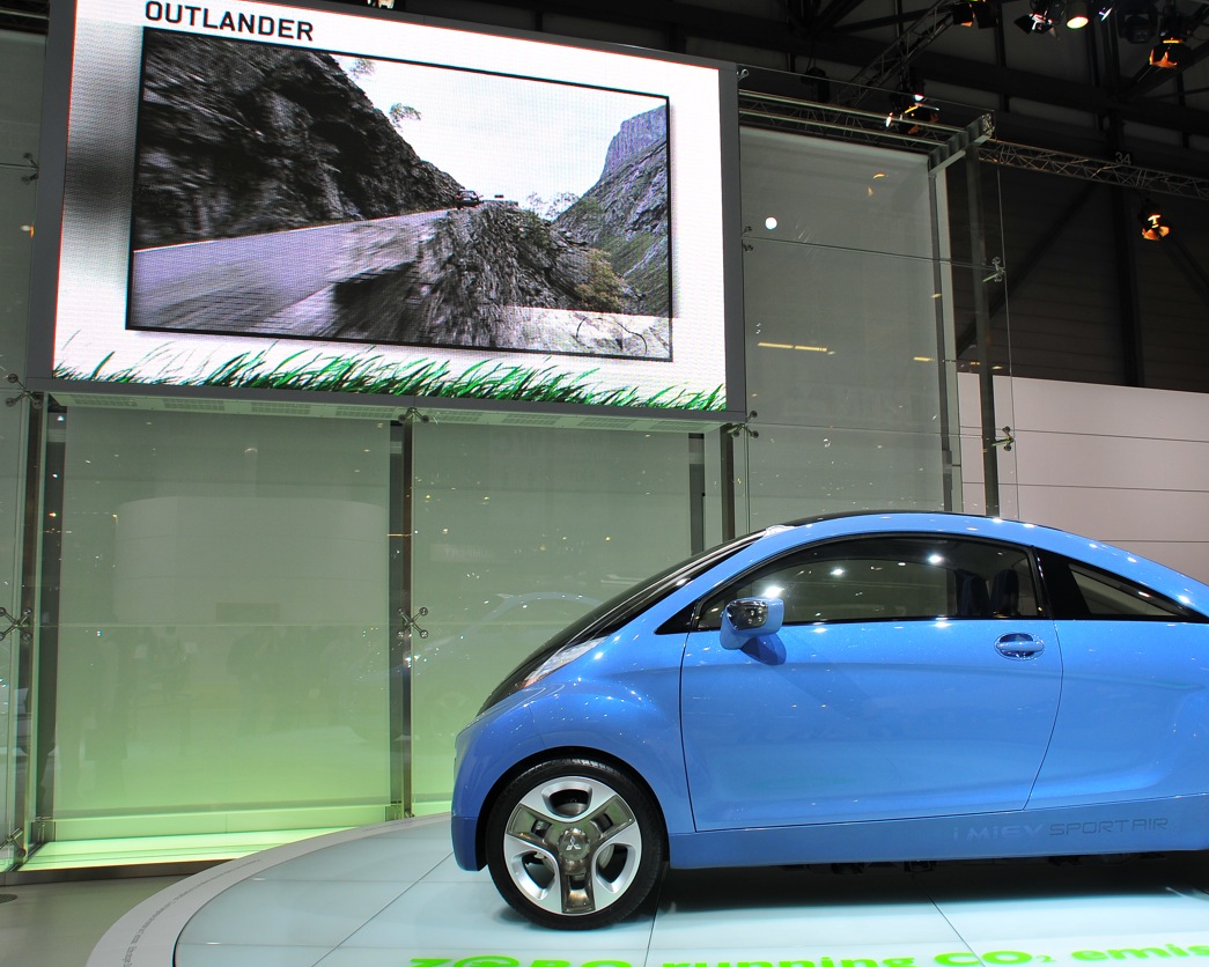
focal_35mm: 31
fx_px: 1109
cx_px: 703
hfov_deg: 56.9
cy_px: 481
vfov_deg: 47.1
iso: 200
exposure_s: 1/125
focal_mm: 18
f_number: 5.6
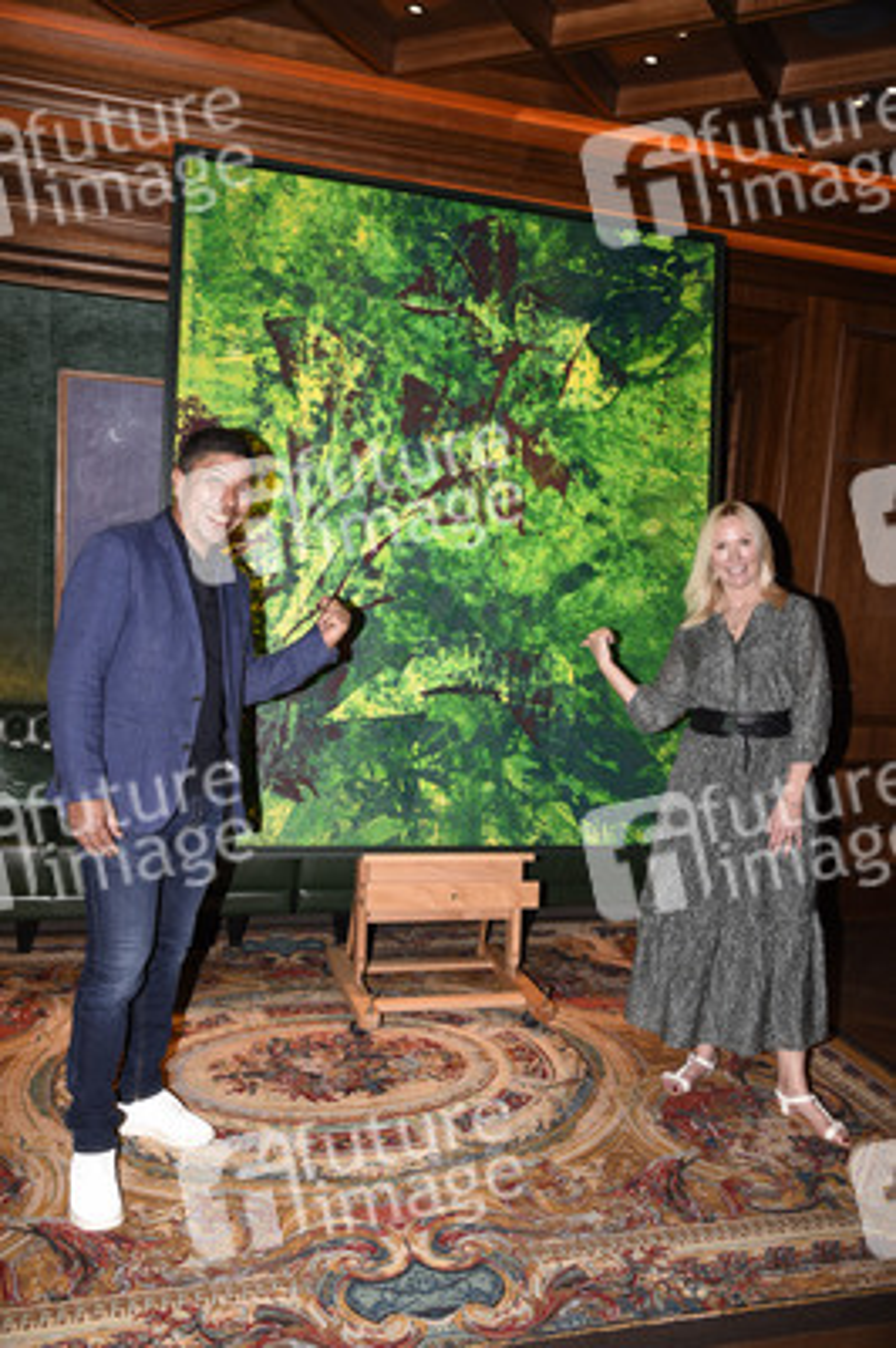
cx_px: 448
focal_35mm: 30
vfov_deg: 62.0
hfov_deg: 43.5
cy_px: 674
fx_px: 1122
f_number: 6.3
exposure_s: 1/60
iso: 640
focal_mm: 30
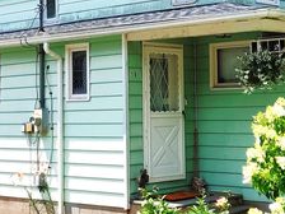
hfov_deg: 22.4
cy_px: 49
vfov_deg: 16.9
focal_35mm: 87
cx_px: 186
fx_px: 716
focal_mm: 5.58
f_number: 1.8
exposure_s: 1/2632
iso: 50
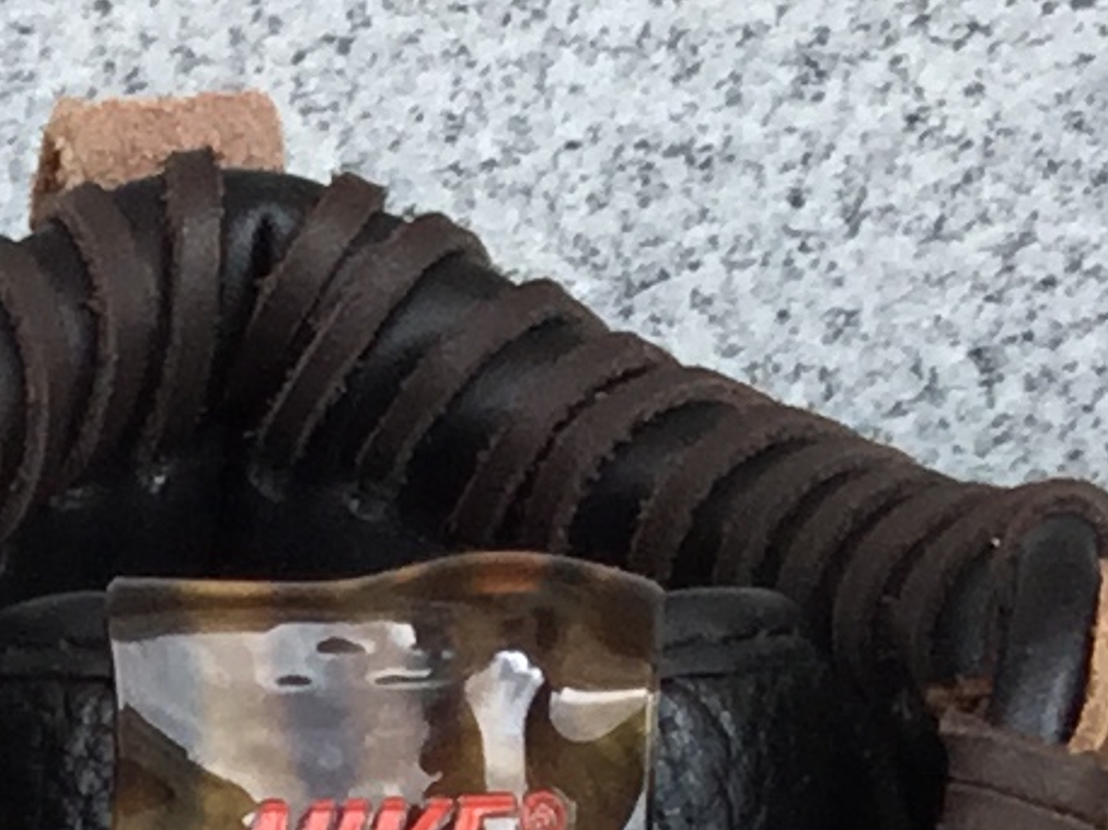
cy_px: 2536
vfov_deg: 6.2
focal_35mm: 221
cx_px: -687
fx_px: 7070
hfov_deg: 8.7
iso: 25
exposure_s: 1/392
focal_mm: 3.3
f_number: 2.4
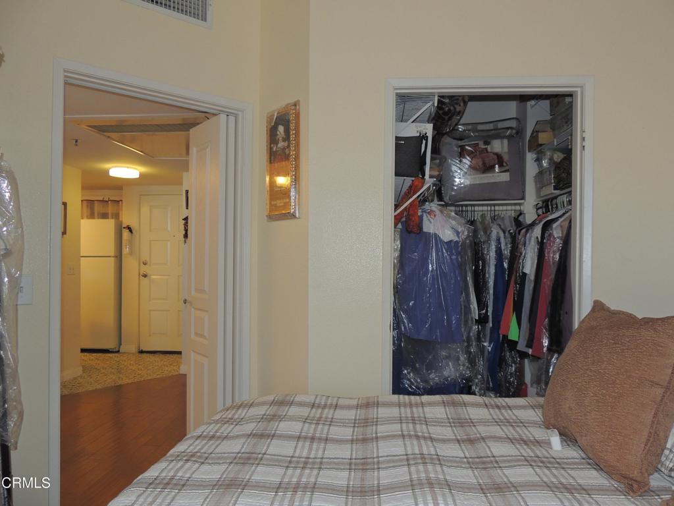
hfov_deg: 71.6
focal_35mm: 24
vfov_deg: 56.8
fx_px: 467
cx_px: 337
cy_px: 253
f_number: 3
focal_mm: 4.3
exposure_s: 1/30
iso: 200
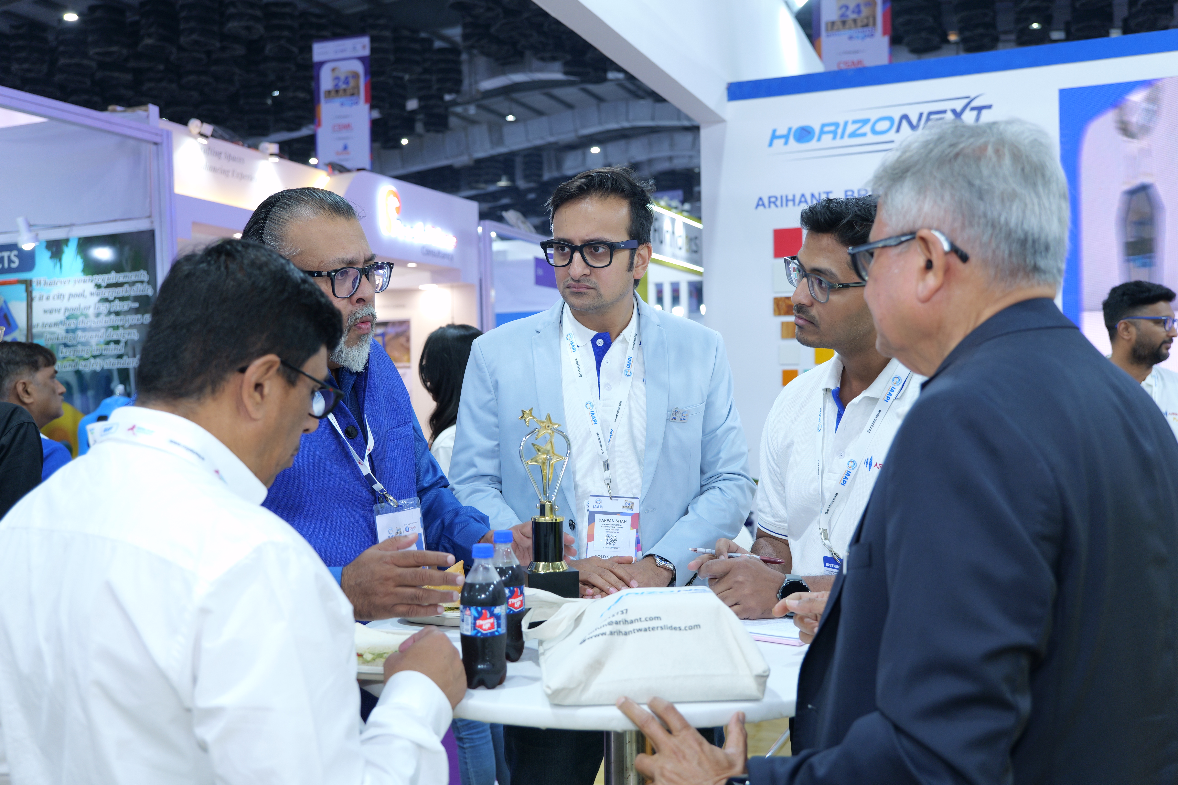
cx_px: 589
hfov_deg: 55.8
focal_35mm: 34
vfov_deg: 38.9
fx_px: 1112
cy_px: 392
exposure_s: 1/160
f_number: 4
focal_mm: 34
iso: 800
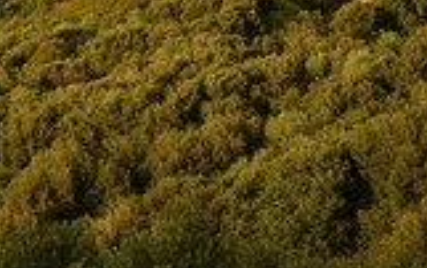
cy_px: -69
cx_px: 170
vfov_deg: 11.0
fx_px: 1363
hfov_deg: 17.8
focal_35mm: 117
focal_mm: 44
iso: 200
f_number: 9
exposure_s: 1/160
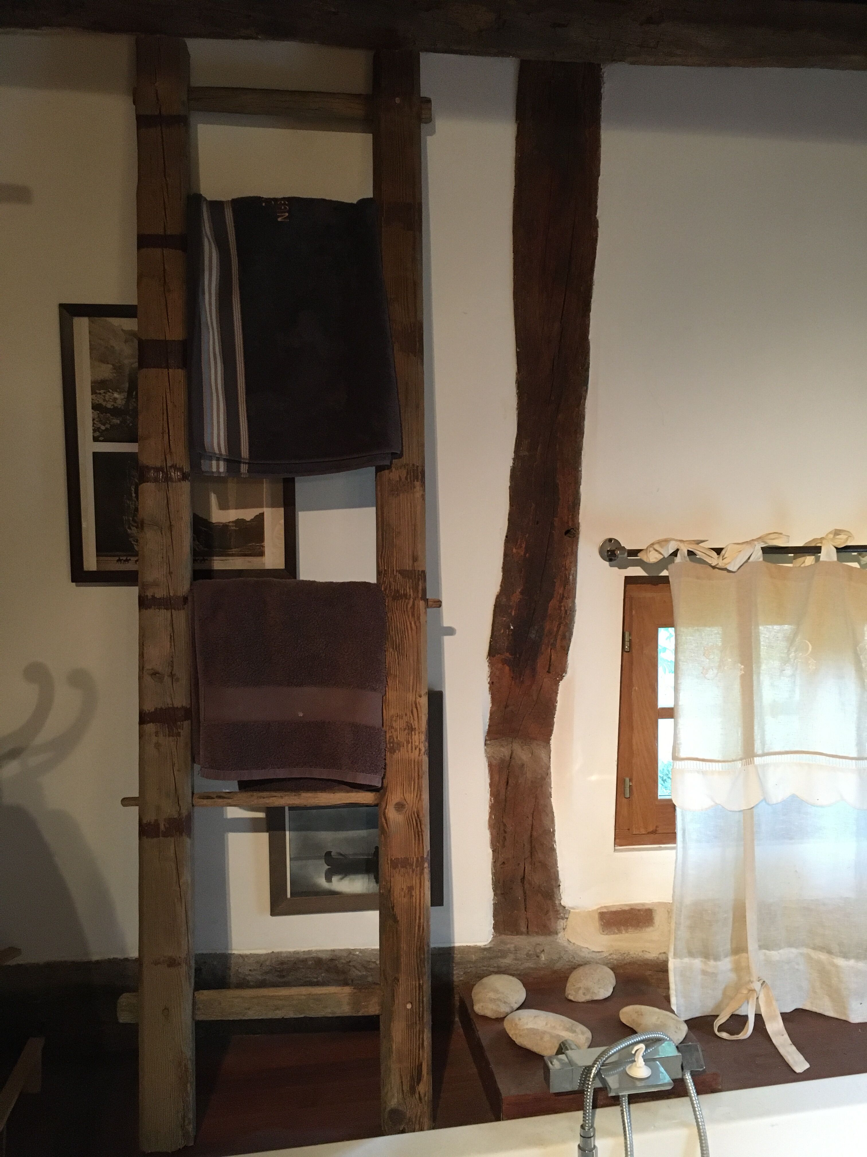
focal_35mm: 29
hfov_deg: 48.2
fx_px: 968
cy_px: 578
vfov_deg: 61.7
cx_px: 434
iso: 250
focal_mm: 4.15
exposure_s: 1/25
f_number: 2.2
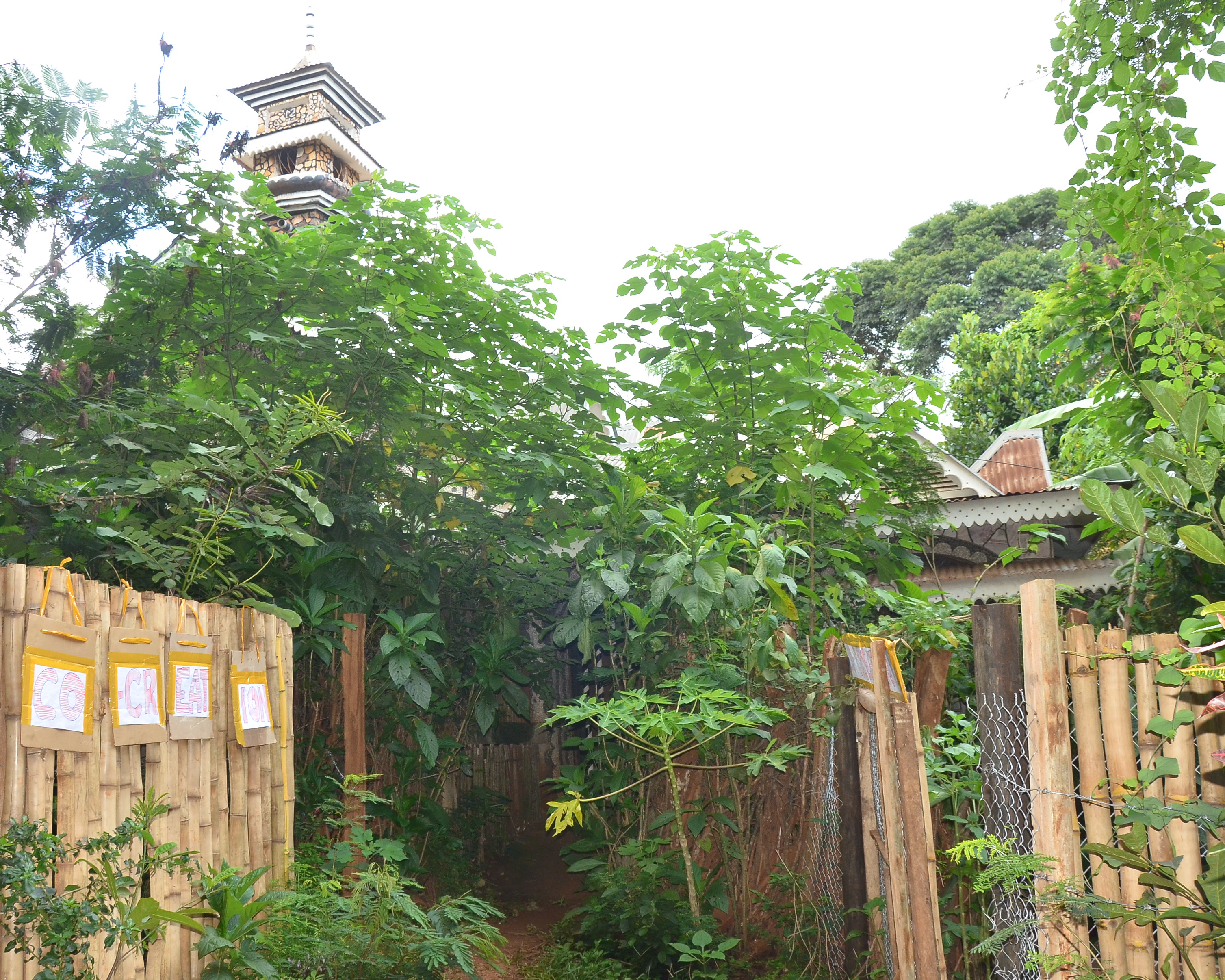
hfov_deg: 57.2
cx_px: 604
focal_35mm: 31
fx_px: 1124
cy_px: 486
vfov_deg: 47.1
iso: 640
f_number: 7.1
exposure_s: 1/160
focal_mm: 18
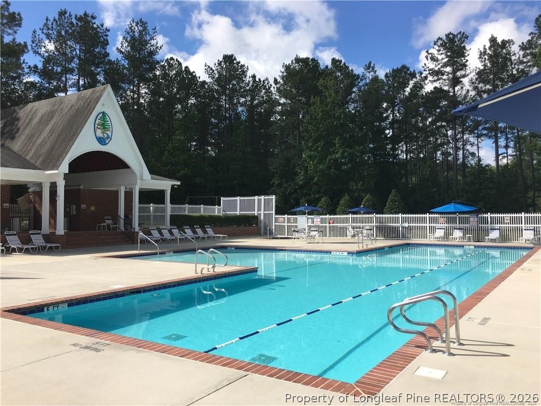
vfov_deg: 48.2
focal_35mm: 29
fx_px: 453
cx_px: 270
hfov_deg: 61.7
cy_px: 203
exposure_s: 1/1425
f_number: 2.2
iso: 25
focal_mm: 4.15
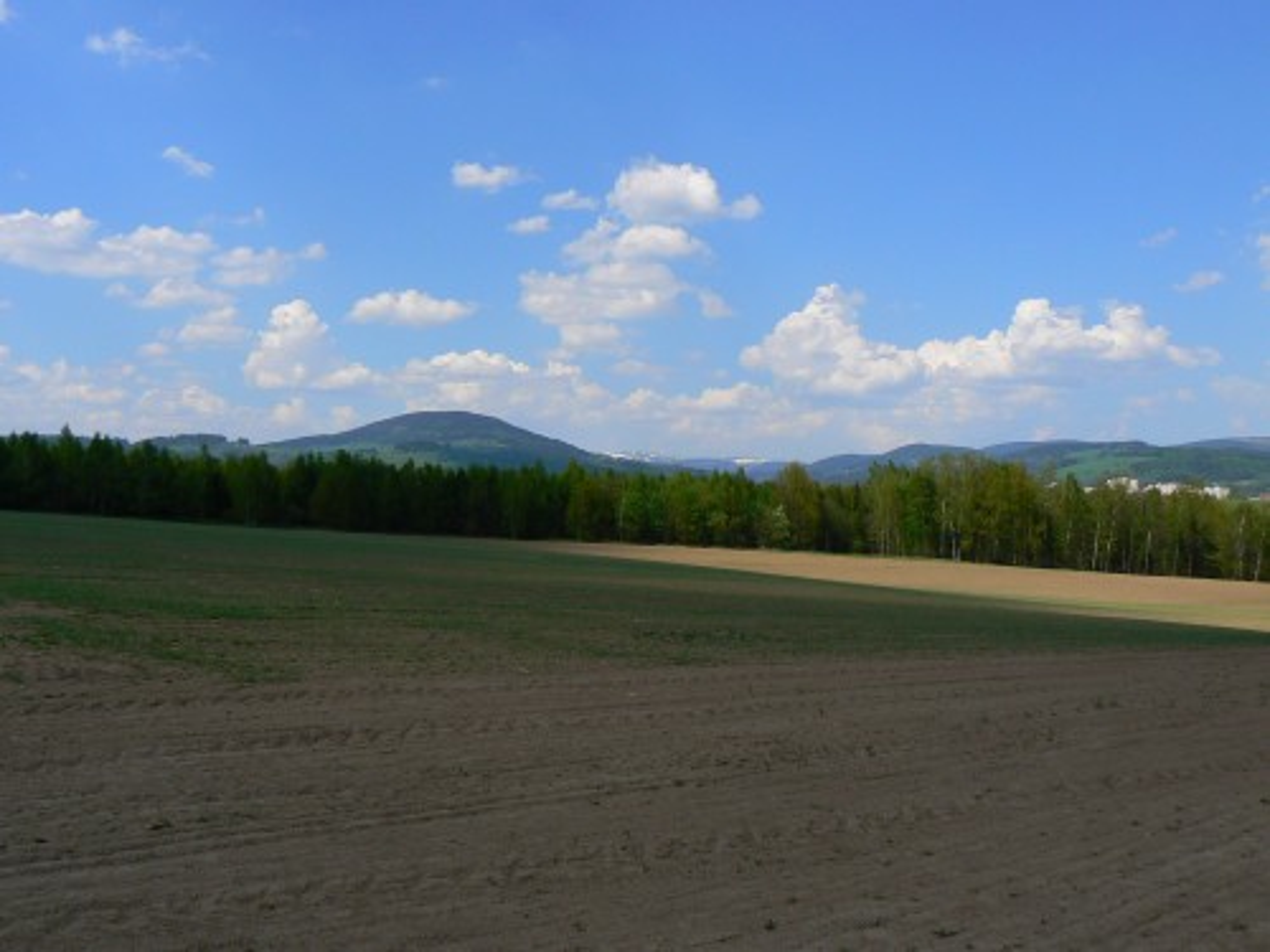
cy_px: 476
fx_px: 1321
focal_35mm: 36
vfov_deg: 39.7
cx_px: 635
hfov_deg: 51.4
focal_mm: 6
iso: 80
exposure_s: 1/400
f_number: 8
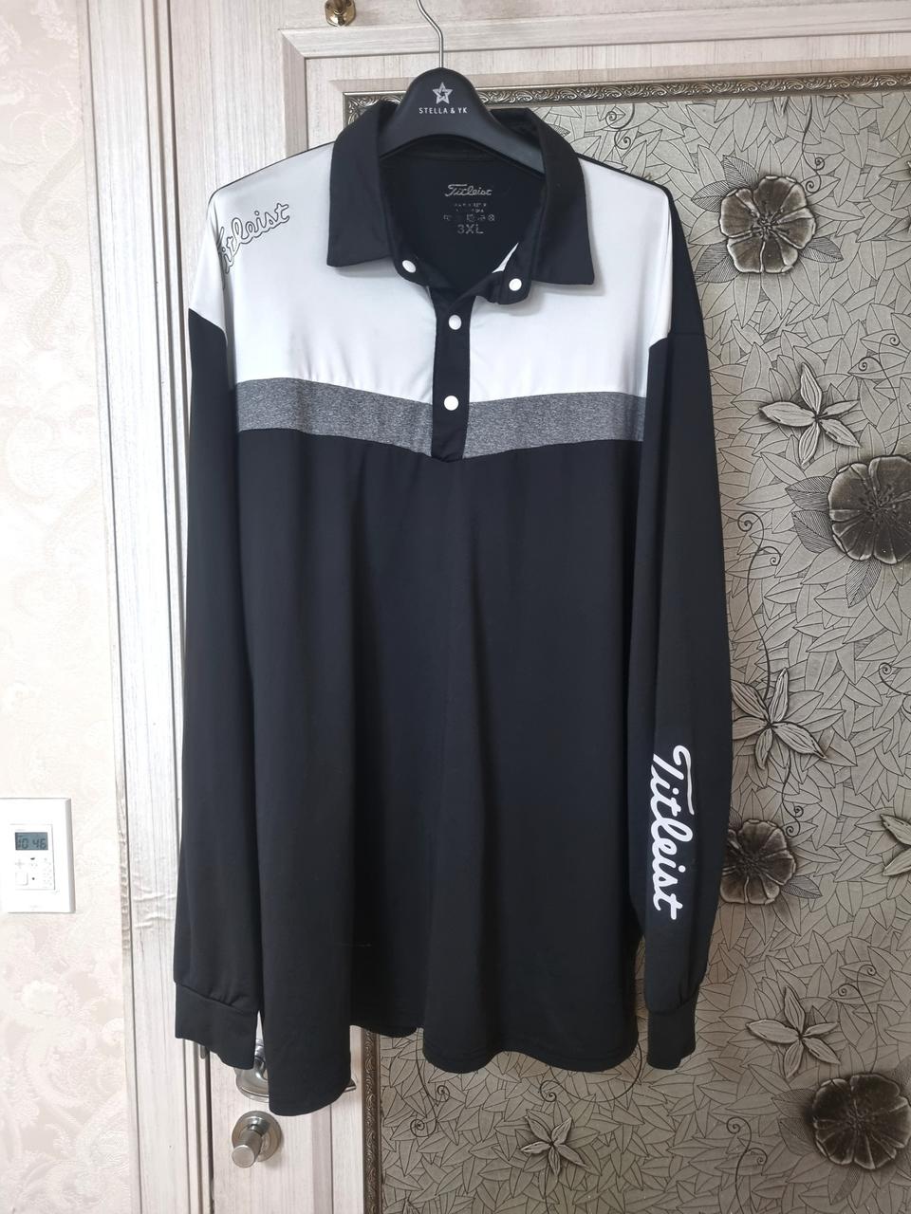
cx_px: 456
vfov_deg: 67.3
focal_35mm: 26
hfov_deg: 53.1
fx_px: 912
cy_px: 607
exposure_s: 1/60.2
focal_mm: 5.4
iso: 250
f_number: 1.8
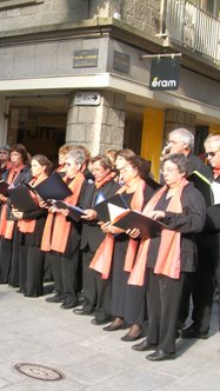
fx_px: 518
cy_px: 197
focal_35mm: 50
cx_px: -18
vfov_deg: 41.3
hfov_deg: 22.7
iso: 50
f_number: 4.9
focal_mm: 5.7
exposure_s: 1/46.6
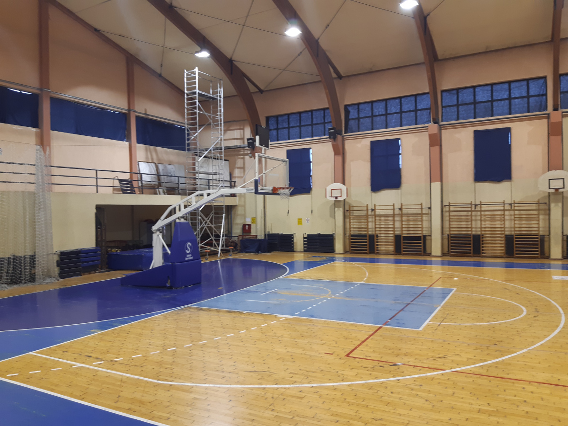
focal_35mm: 26
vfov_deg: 53.1
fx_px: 427
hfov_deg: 67.3
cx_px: 284
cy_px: 213
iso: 80
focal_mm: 3.92
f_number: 1.7
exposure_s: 1/50
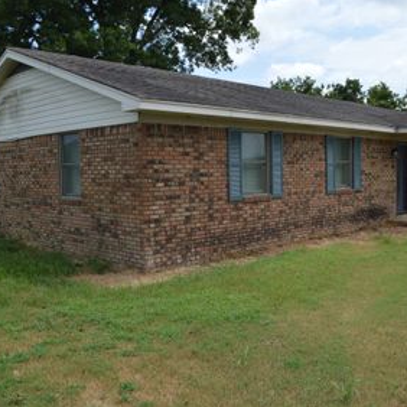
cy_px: 204
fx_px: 466
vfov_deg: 47.2
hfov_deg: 46.9
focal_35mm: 35
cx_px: 247
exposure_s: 1/200
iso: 100
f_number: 8
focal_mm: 18
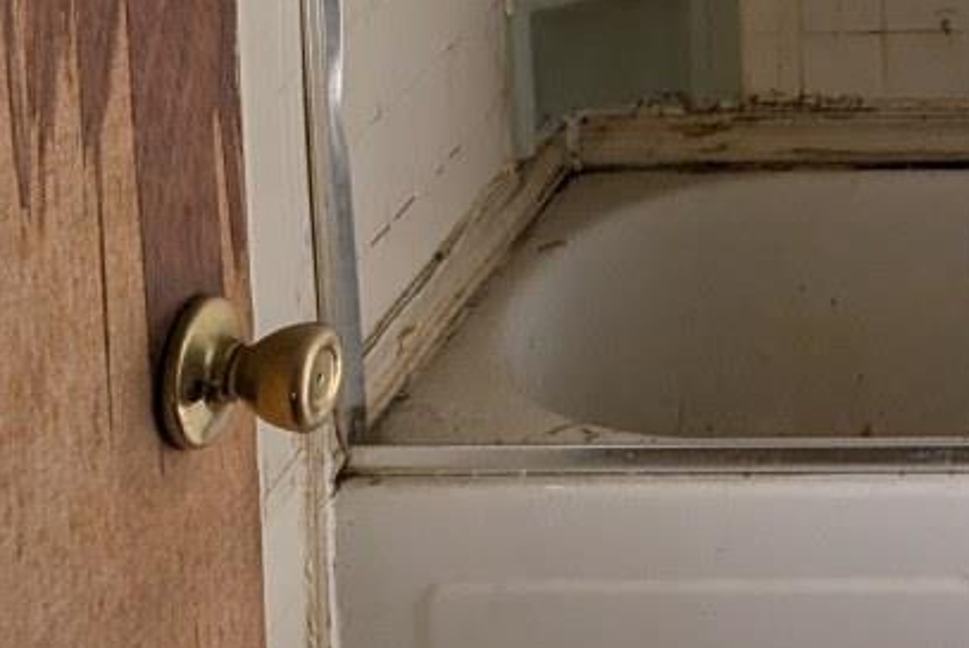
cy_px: -454
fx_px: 2478
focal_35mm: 92
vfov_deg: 13.6
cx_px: 1282
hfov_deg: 20.2
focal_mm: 6.9
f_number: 1.68
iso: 39
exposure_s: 1/71.7
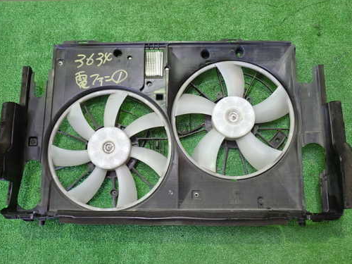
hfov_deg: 51.3
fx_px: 366
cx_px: 180
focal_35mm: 36
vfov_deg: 39.6
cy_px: 126
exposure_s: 1/30
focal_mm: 5.4
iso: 400
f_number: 2.3
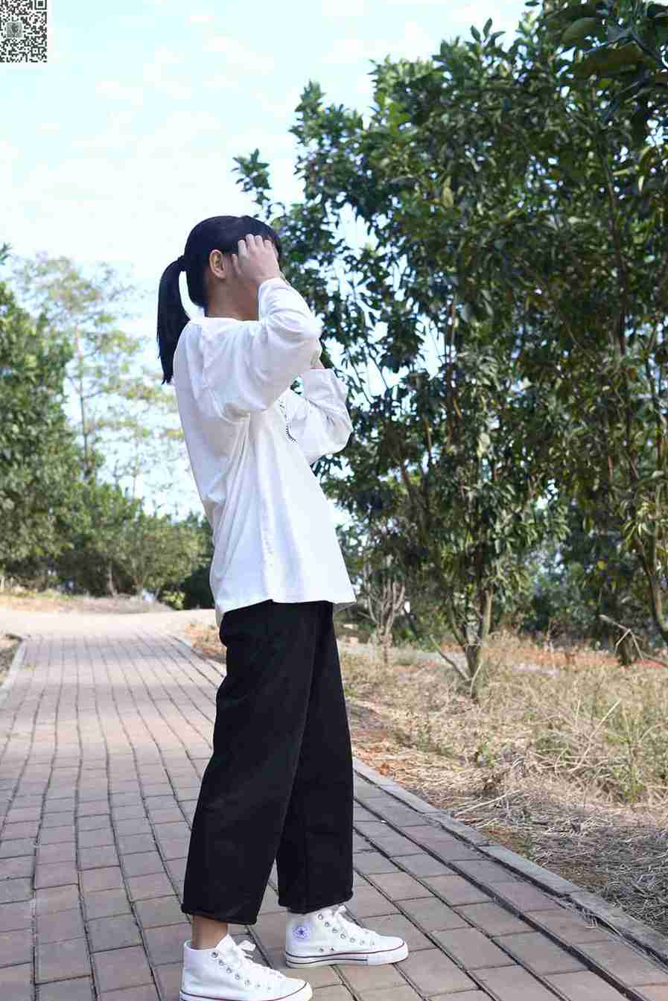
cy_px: 550
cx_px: 349
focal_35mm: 39
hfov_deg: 34.2
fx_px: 1085
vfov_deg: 49.5
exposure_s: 1/200
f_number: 5.6
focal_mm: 35
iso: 125
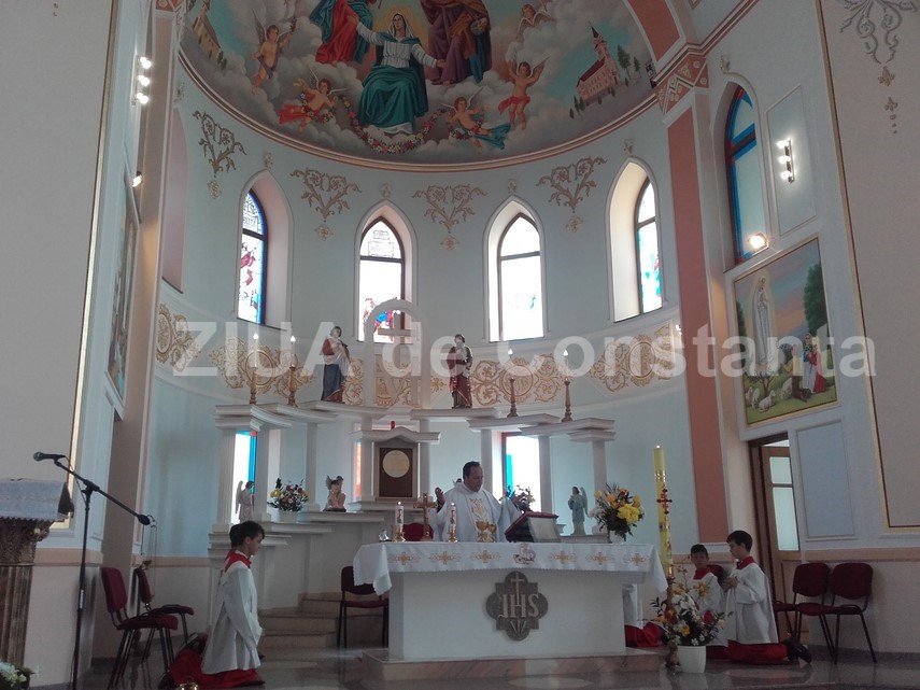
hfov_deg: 58.4
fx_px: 824
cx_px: 460
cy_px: 345
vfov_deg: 45.4
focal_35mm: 31
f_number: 2.2
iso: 70
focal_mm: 3.31
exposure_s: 1/100
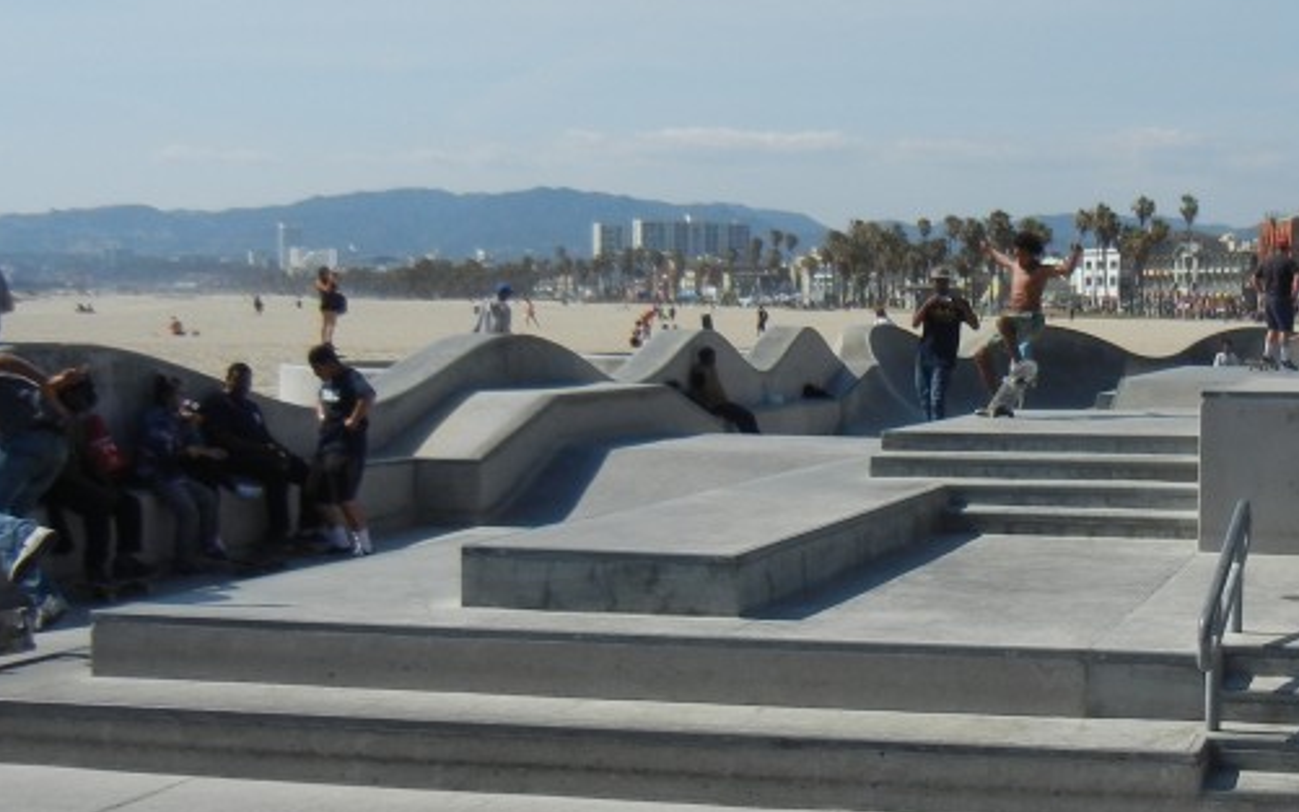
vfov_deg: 20.0
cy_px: 498
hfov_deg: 30.5
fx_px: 2301
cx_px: 1092
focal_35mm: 65
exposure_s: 1/658
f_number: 7
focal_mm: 5.4
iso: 160
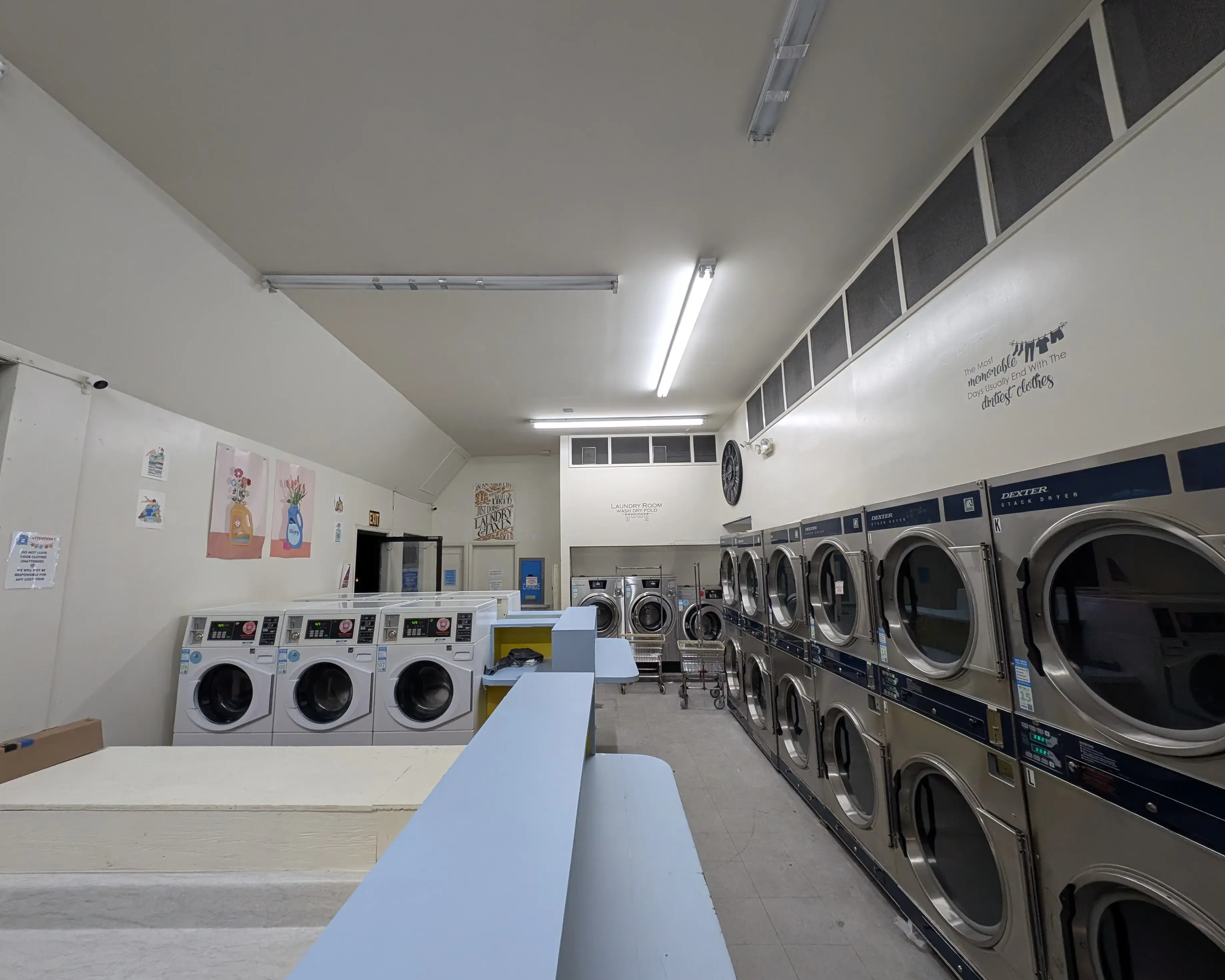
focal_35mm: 13
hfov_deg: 104.8
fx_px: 471
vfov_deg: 92.2
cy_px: 494
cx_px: 594
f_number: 1.95
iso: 136
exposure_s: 1/120
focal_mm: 2.23
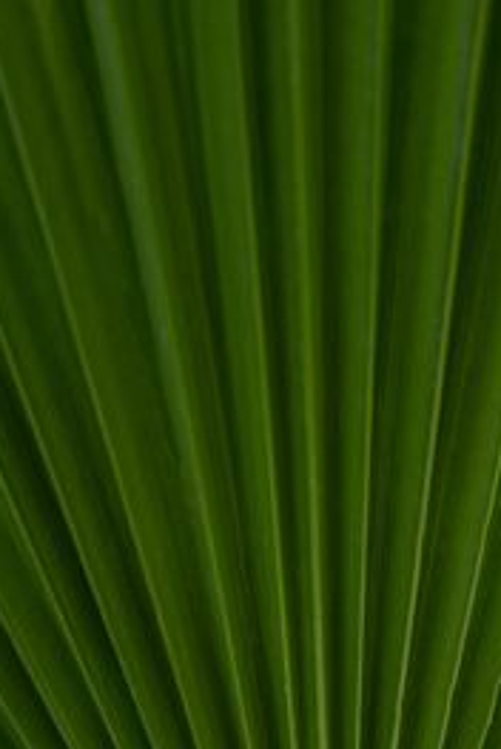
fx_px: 1660
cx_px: 320
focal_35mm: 80
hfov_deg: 17.1
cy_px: 501
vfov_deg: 25.3
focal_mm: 35
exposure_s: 1/320
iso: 100
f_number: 4
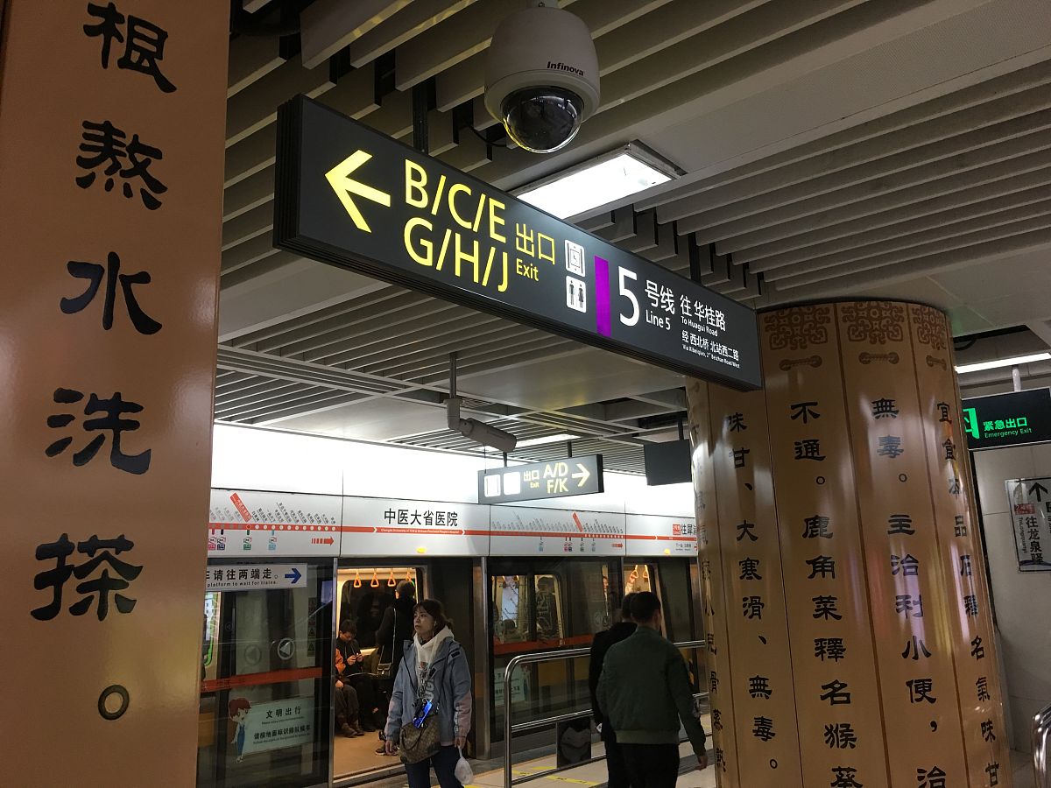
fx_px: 880
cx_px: 526
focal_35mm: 29
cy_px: 394
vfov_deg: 48.2
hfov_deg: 61.7
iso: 64
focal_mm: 4.15
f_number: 2.2
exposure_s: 1/17
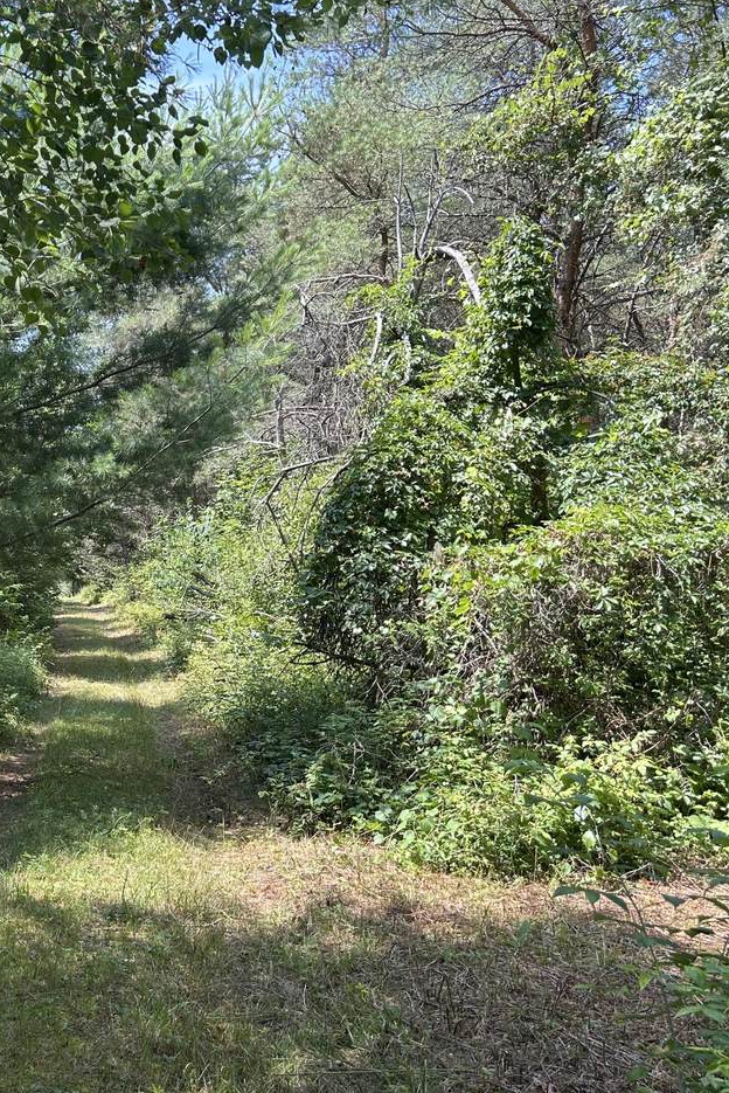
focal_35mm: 37
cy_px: 534
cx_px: 7
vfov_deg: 51.9
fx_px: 1123
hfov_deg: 33.1
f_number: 1.5
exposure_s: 1/513
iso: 50
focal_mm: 5.7
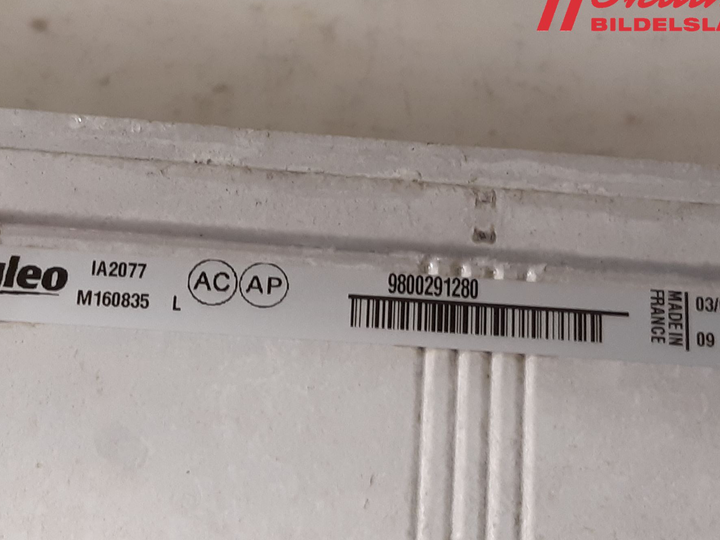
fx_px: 624
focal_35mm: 30
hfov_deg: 60.0
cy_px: 274
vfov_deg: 46.8
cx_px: 370
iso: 160
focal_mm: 3.93
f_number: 1.7
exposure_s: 1/50
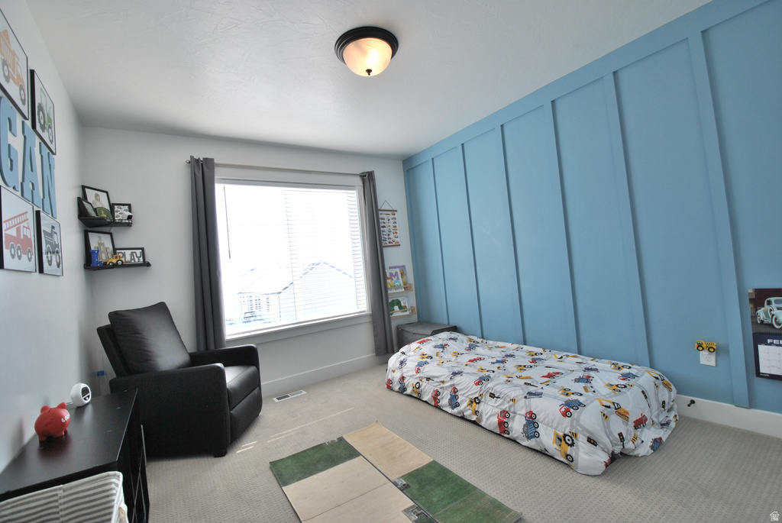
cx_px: 391
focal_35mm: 15
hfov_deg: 100.3
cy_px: 262
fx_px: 326
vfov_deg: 77.5
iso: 110
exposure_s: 1/125
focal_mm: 10
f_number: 5.6
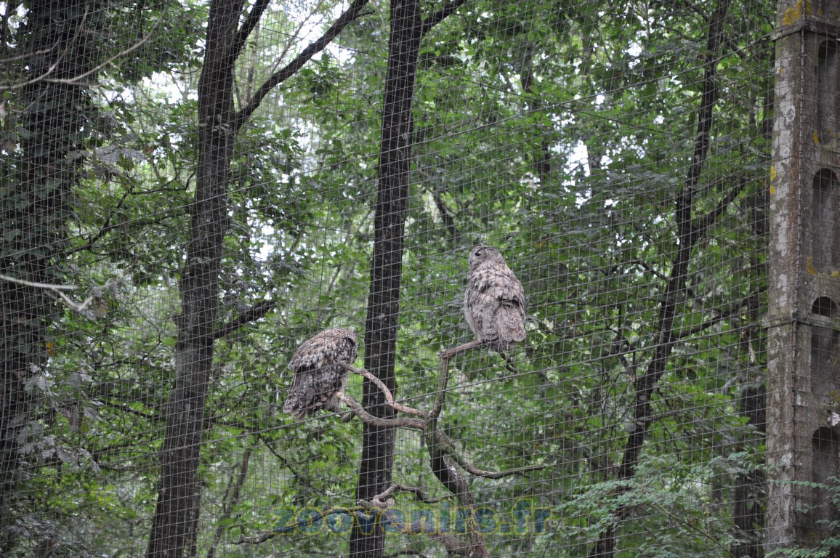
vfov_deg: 8.7
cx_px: 420
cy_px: 279
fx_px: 3671
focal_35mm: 158
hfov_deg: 13.1
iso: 400
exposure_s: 1/100
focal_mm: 105
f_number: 5.6
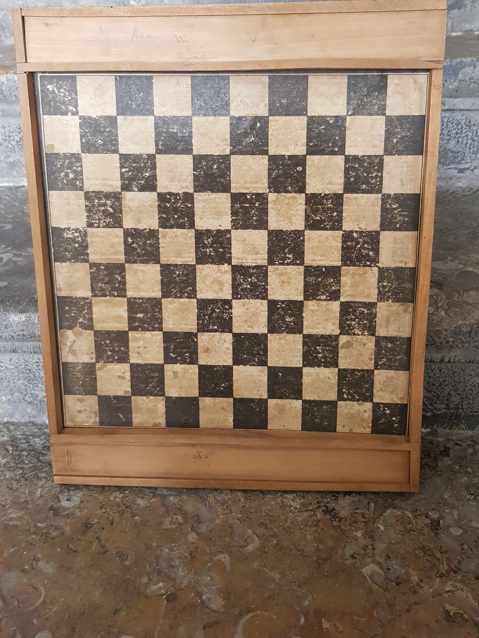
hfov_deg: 44.2
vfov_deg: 56.5
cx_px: 237
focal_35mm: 32
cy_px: 263
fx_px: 590
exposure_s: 1/11
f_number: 1.7
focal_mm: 4.2
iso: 200
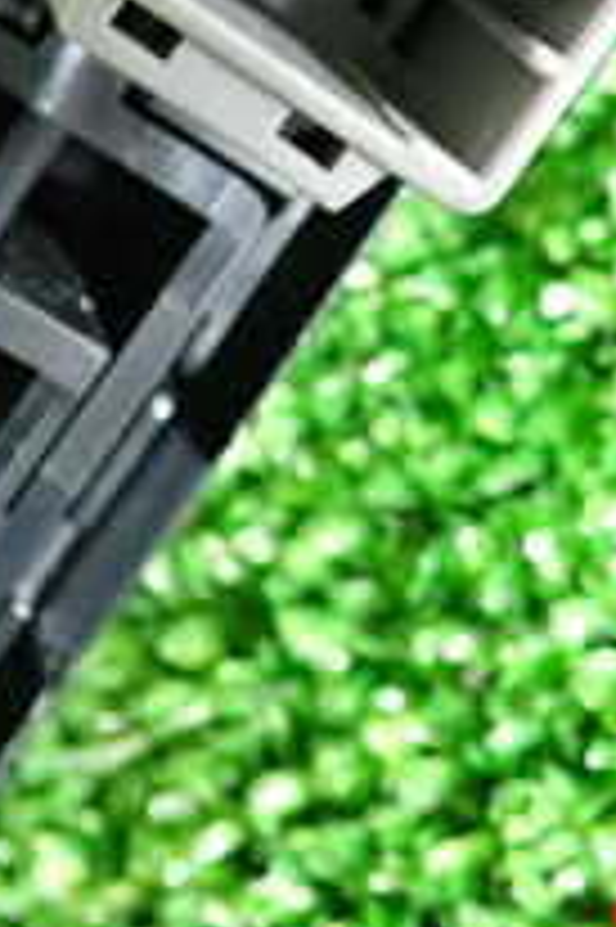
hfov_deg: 15.0
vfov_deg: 21.6
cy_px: -9
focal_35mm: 91
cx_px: 279
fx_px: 2339
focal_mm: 5.4
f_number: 2.3
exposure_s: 1/30
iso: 320
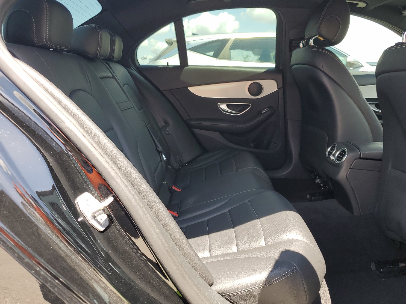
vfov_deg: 49.7
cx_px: 211
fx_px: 328
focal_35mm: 28
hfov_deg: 63.4
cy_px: 146
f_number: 1.5
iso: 50
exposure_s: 1/278
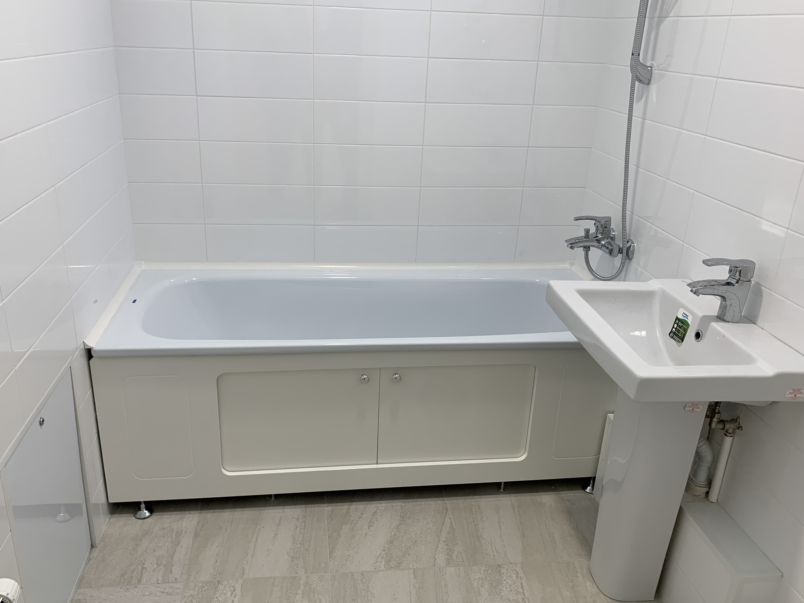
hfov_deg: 61.6
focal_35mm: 29
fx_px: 674
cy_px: 298
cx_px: 387
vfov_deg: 48.2
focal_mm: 4.25
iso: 40
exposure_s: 1/100
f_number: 1.8
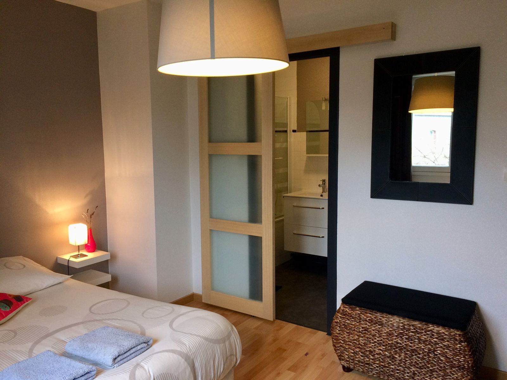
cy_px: 190
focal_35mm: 29
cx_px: 254
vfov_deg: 48.2
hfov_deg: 61.7
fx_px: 425
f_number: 2.2
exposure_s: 1/33
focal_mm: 4.15
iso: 64
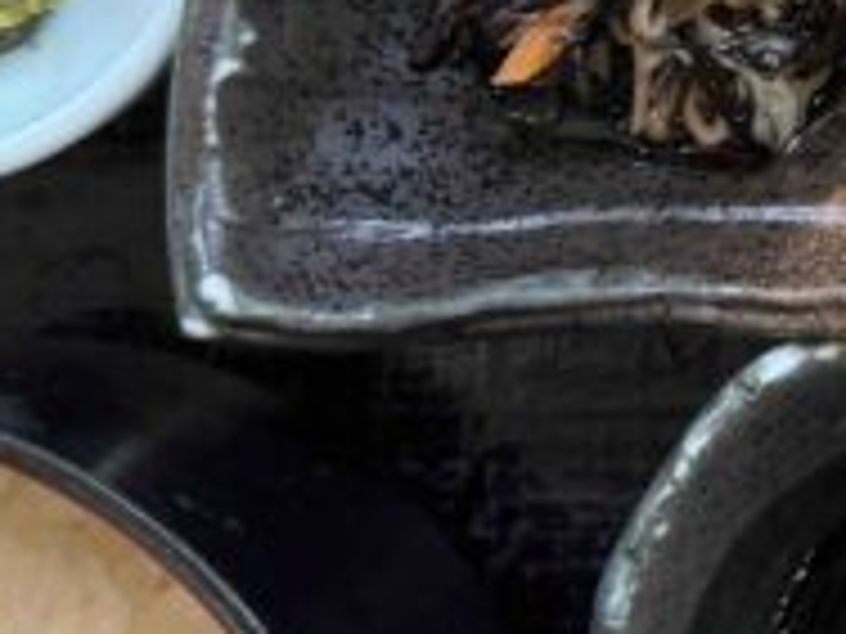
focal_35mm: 131
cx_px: 1462
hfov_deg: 13.7
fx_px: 3202
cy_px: -171
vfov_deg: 11.1
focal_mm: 6.76
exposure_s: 1/60
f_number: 1.78
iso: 160
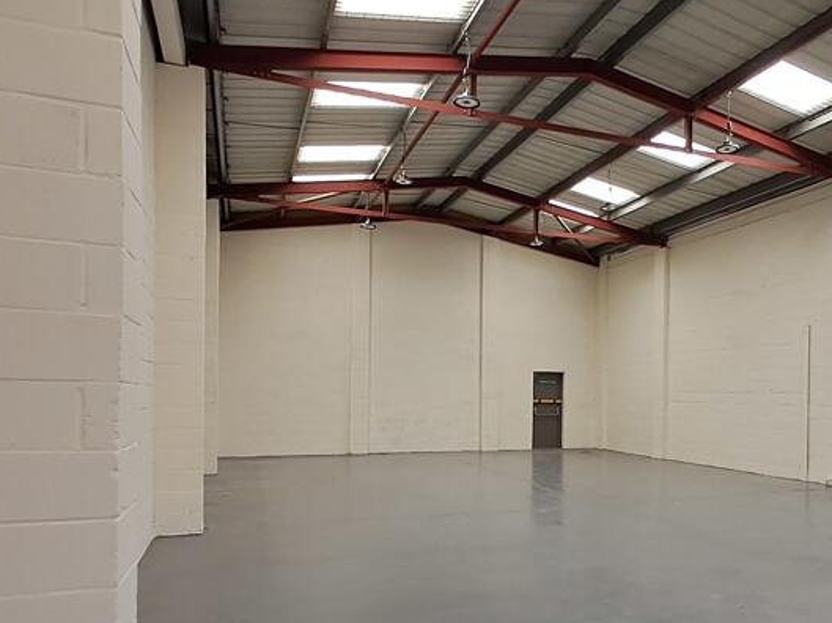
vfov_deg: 44.7
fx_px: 745
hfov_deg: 56.8
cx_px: 571
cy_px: 414
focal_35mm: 31
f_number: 2.2
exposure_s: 1/50
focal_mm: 1.64
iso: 100
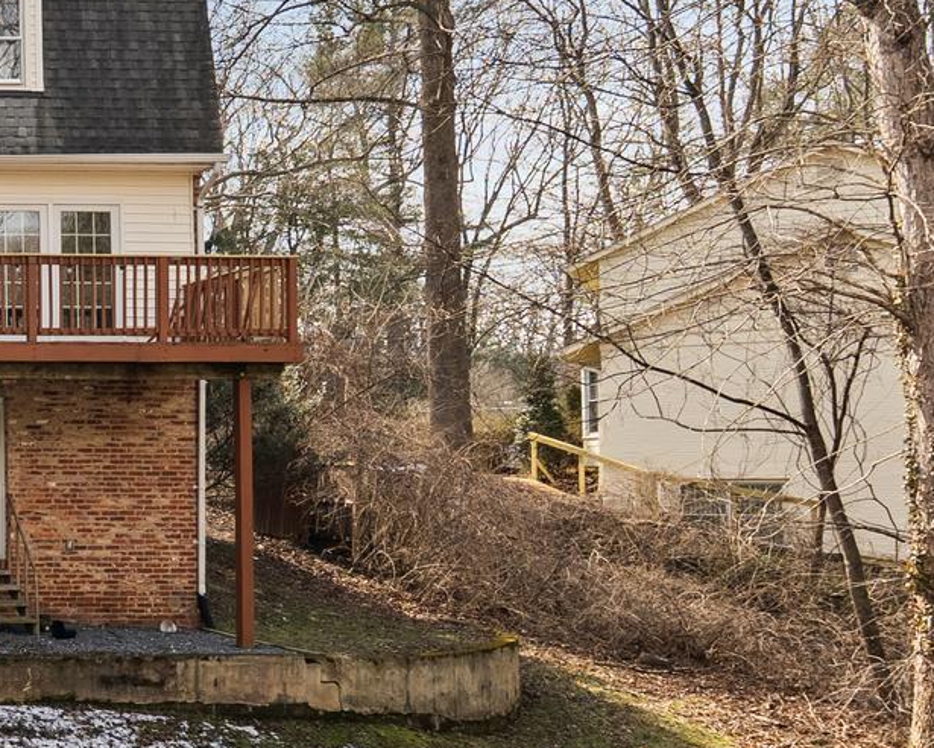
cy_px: 440
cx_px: -518
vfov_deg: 30.2
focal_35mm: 50
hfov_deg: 25.9
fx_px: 1382
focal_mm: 16
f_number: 8
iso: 200
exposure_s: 1/160
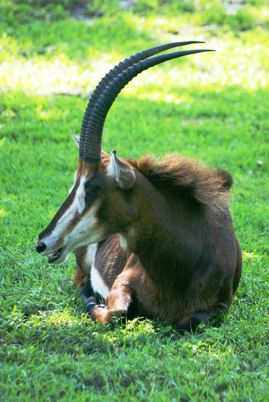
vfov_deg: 6.2
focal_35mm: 330
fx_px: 3688
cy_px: 201
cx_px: 134
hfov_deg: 4.2
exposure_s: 1/160
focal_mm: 220
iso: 400
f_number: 5.3
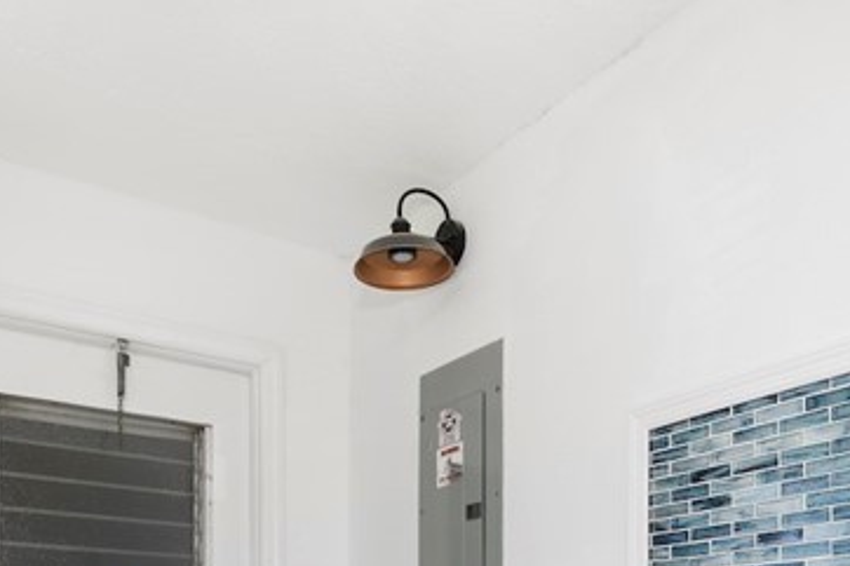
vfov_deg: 29.9
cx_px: 514
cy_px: 658
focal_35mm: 39
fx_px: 920
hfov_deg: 49.2
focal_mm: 13
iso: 160
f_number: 11
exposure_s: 1
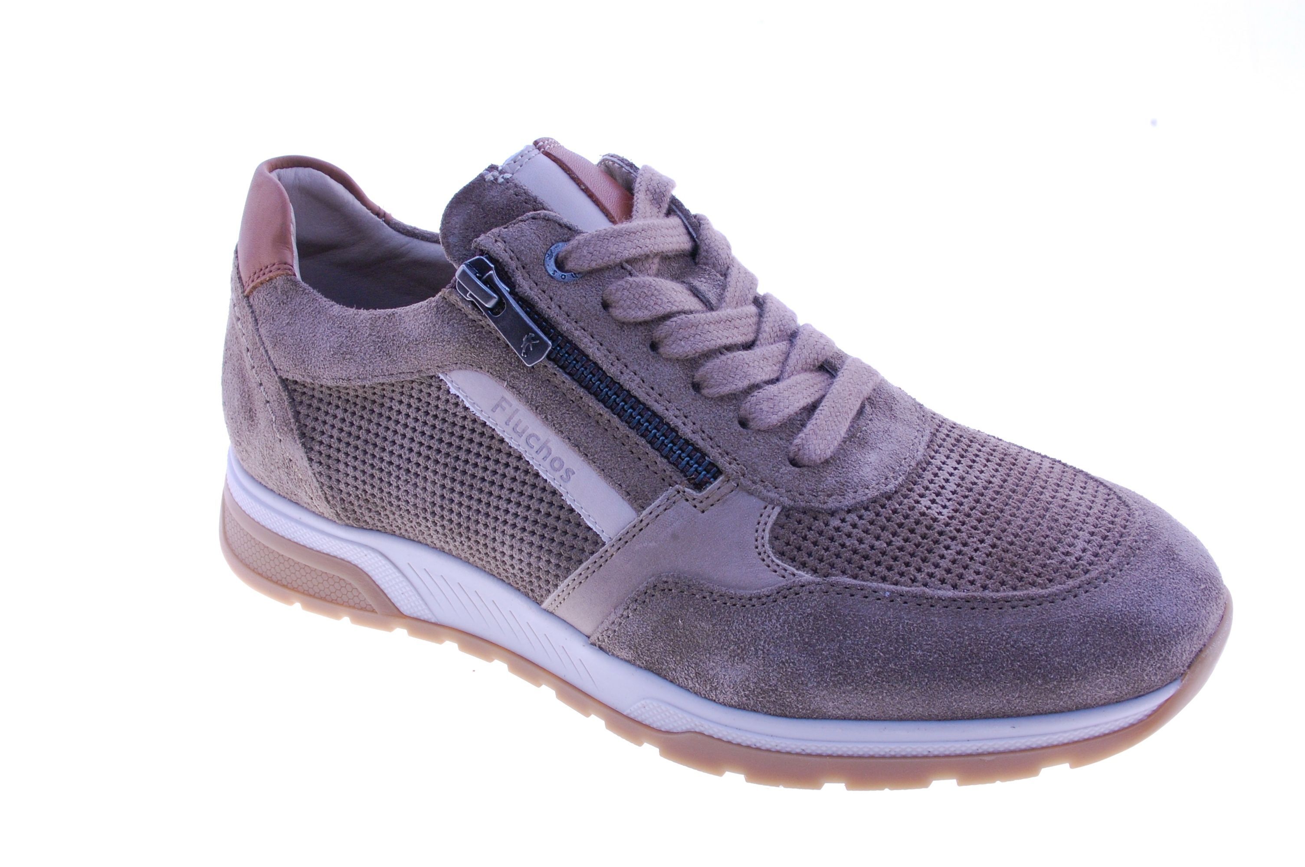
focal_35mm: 39
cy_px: 434
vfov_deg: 34.1
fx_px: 1412
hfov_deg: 49.6
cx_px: 652
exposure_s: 1/30
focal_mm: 26
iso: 800
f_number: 13
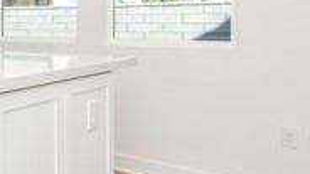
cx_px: -54
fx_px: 419
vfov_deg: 23.0
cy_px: 27
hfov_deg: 33.7
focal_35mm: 51
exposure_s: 1/125
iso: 200
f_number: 5.6
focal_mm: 14
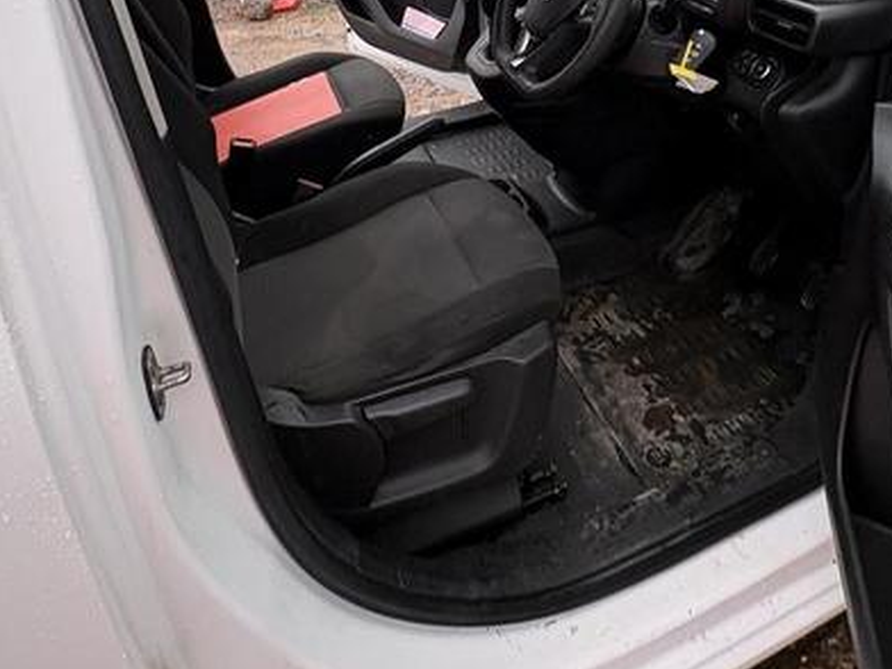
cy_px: -16
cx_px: 542
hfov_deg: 56.3
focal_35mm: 32
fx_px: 825
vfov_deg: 38.6
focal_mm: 2.22
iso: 64
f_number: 2.2
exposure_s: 1/99
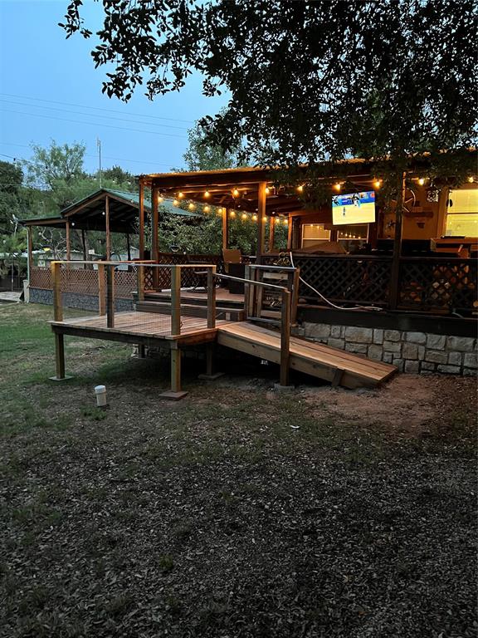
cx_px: 239
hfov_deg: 53.1
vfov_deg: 67.3
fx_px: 479
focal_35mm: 26
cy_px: 319
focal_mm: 5.7
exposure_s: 1/30
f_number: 1.5
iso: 800
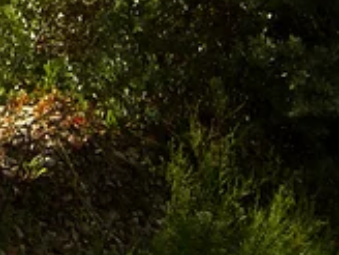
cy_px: -305
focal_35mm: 321
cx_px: -149
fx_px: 3144
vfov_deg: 4.5
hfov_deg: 6.1
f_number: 3.6
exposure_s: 1/250
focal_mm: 10.7
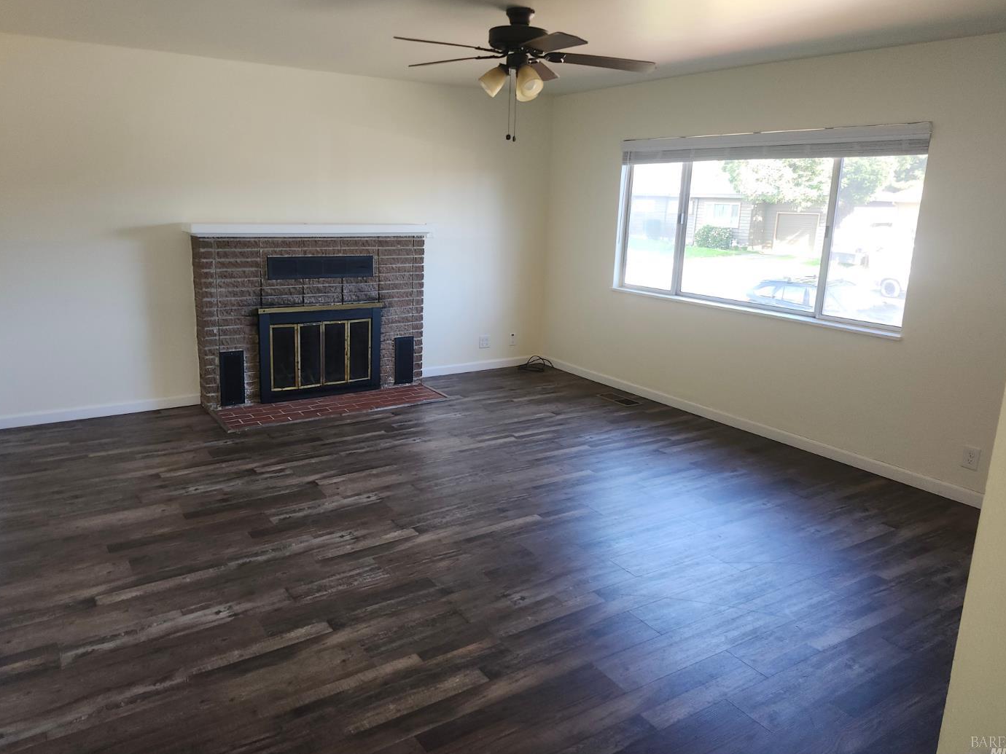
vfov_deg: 54.9
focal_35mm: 25
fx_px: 727
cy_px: 358
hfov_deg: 69.4
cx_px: 483
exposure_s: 1/60
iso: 100
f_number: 1.8
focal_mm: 5.54
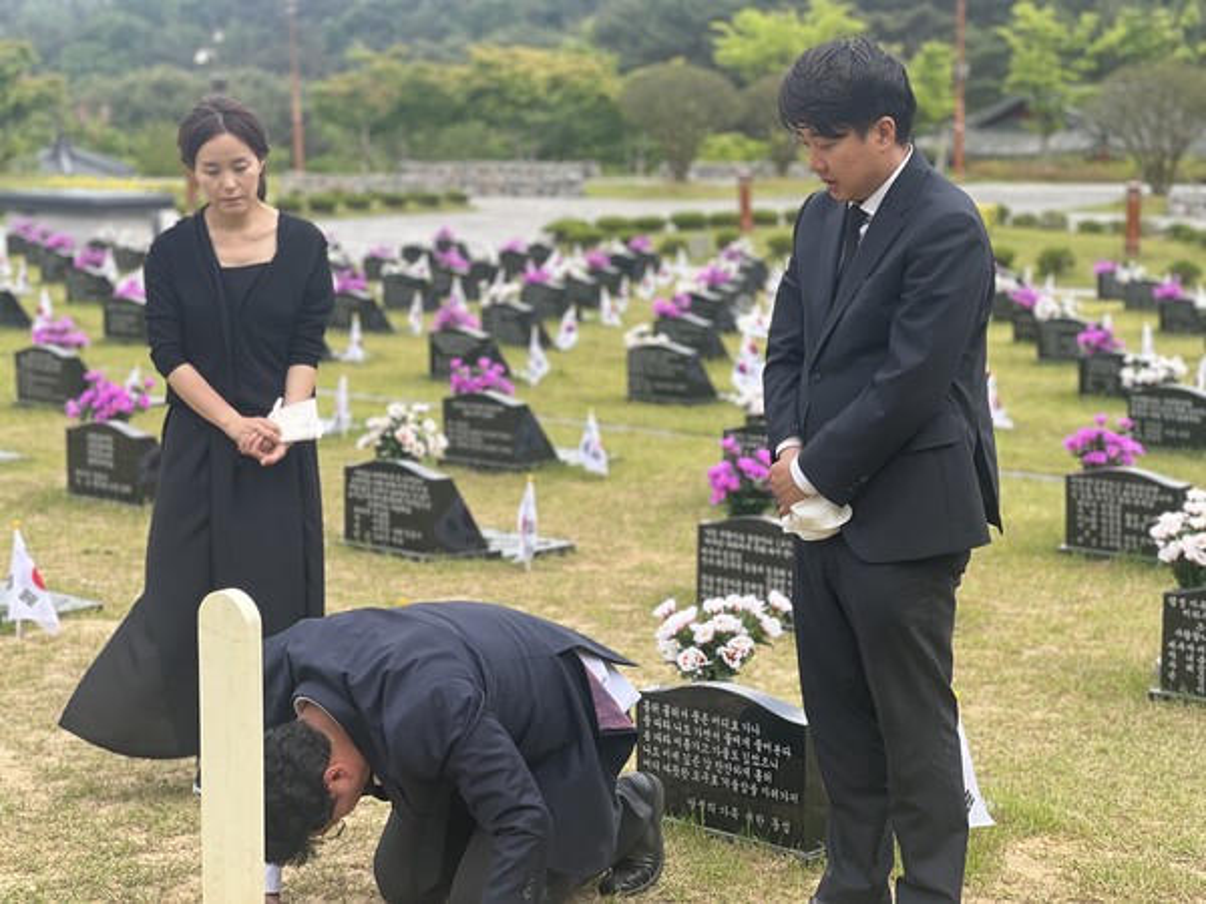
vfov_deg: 19.1
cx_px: 603
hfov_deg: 25.3
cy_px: 452
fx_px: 2683
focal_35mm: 77
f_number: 2.8
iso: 25
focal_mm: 9
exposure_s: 1/205
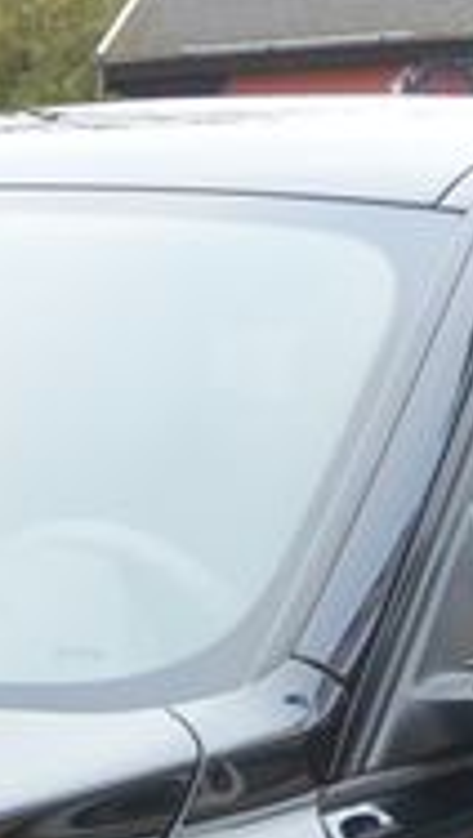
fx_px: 3561
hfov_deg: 7.4
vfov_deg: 12.6
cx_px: -406
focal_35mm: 160
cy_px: 1339
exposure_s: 1/80
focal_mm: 10.7
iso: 400
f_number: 3.5
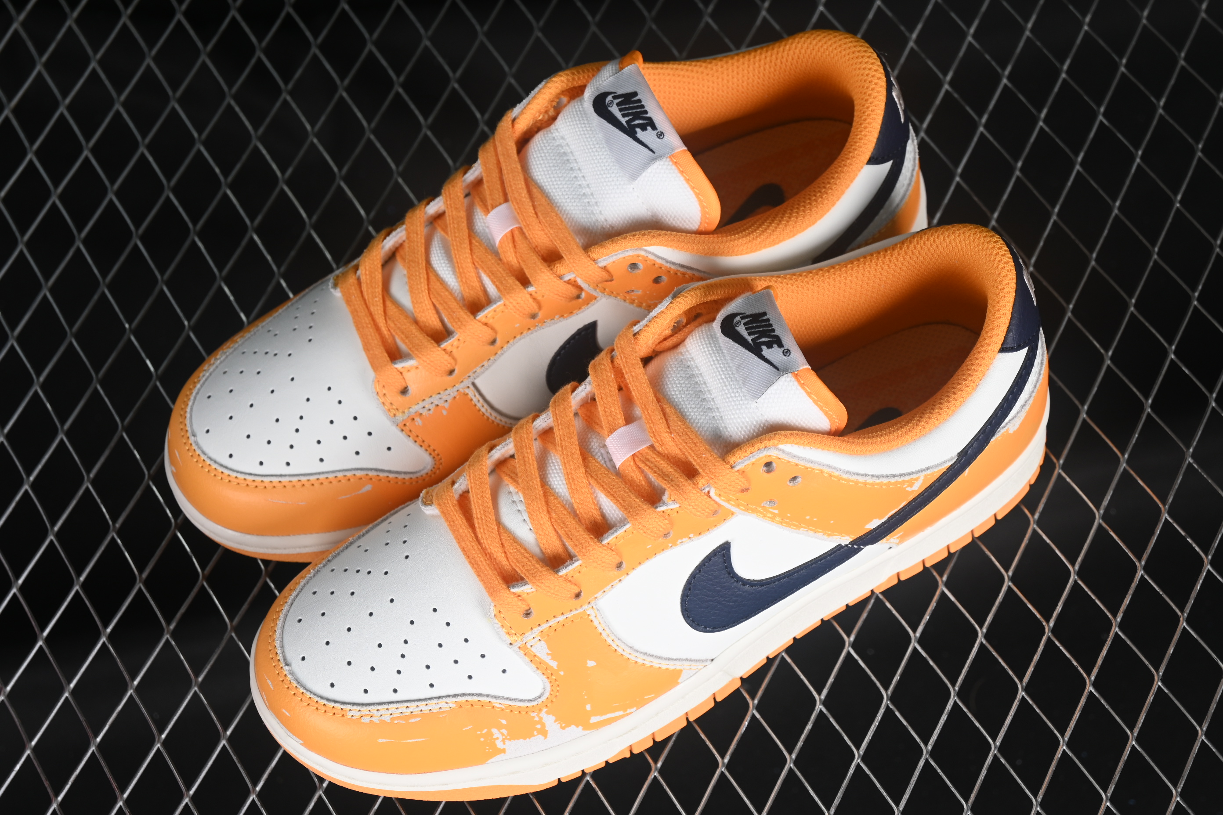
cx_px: 612
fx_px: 2548
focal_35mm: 75
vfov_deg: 18.2
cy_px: 408
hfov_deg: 27.0
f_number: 7.1
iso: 160
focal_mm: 50
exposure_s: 1/80
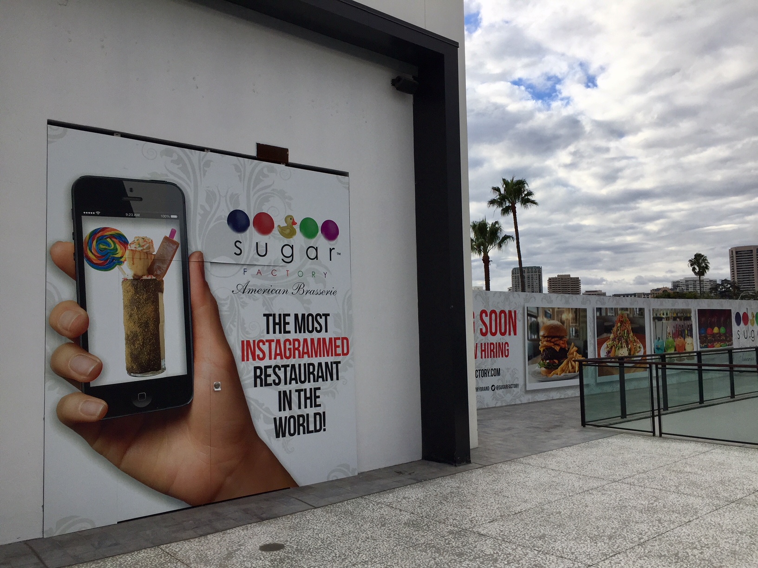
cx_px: 379
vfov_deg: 48.2
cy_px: 284
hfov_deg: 61.7
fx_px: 635
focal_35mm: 29
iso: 32
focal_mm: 4.15
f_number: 2.2
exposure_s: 1/1721
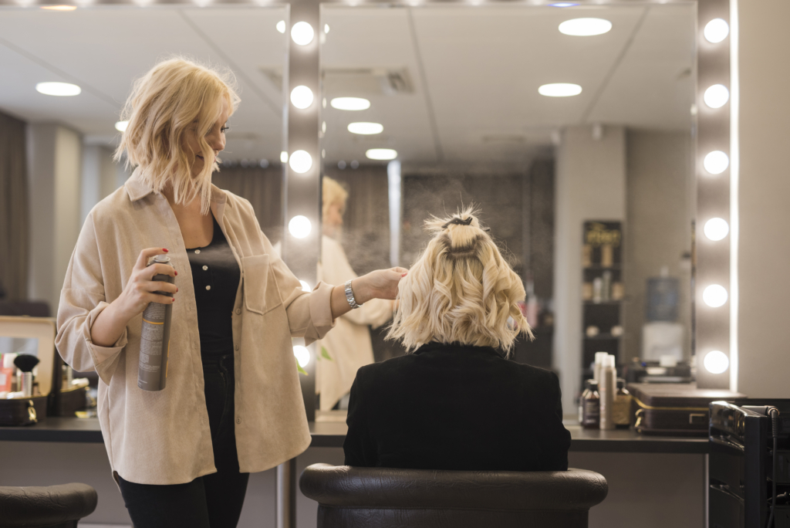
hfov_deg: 39.6
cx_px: 395
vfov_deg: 27.0
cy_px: 264
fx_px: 1098
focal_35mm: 50
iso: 320
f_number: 2.2
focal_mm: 50
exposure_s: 1/200
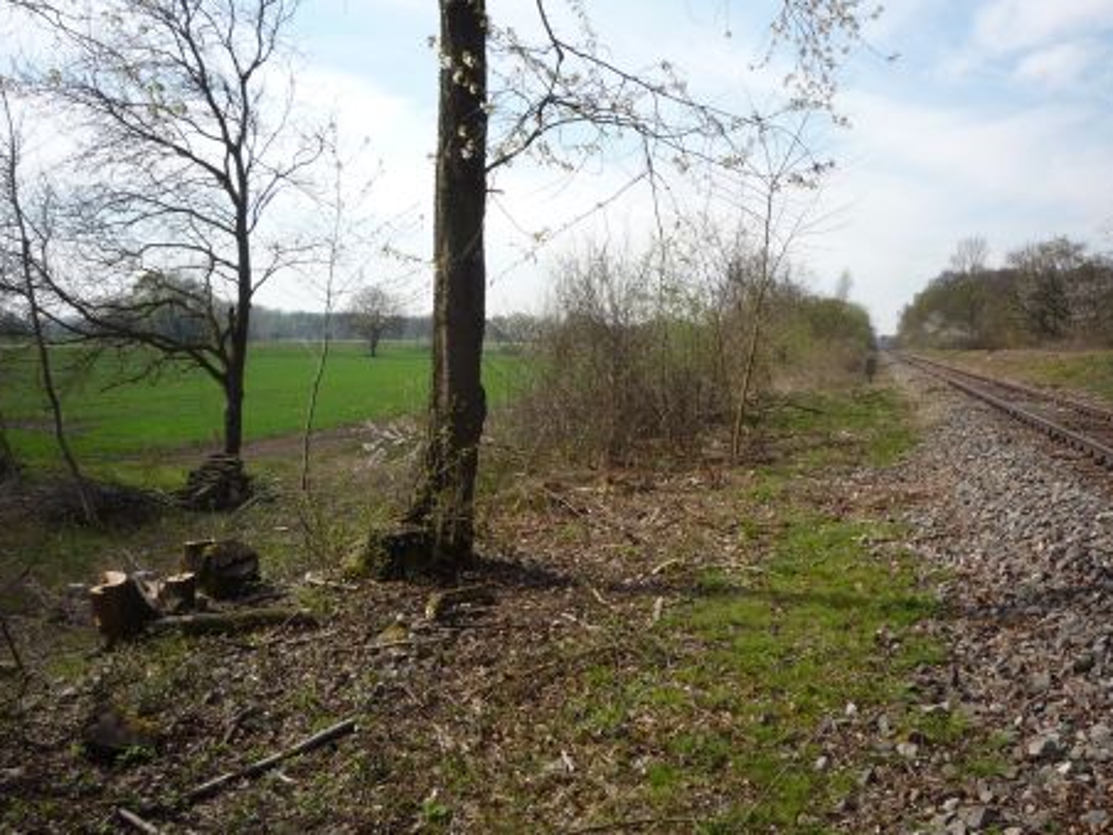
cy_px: 399
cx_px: 574
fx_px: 1093
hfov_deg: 53.9
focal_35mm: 34
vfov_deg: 41.8
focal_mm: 5.2
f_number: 4.5
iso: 100
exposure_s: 1/400
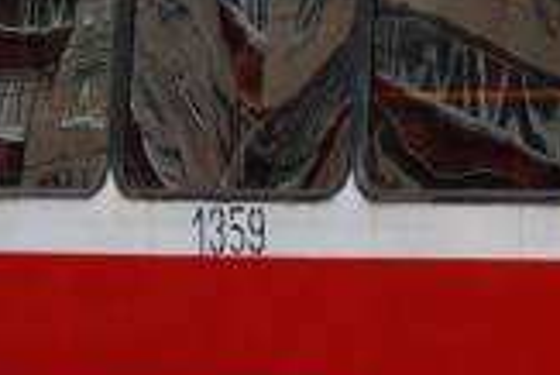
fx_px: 8360
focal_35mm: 537
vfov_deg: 2.6
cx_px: 855
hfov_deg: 3.8
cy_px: -88
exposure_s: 1/125
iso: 100
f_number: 9
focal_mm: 45
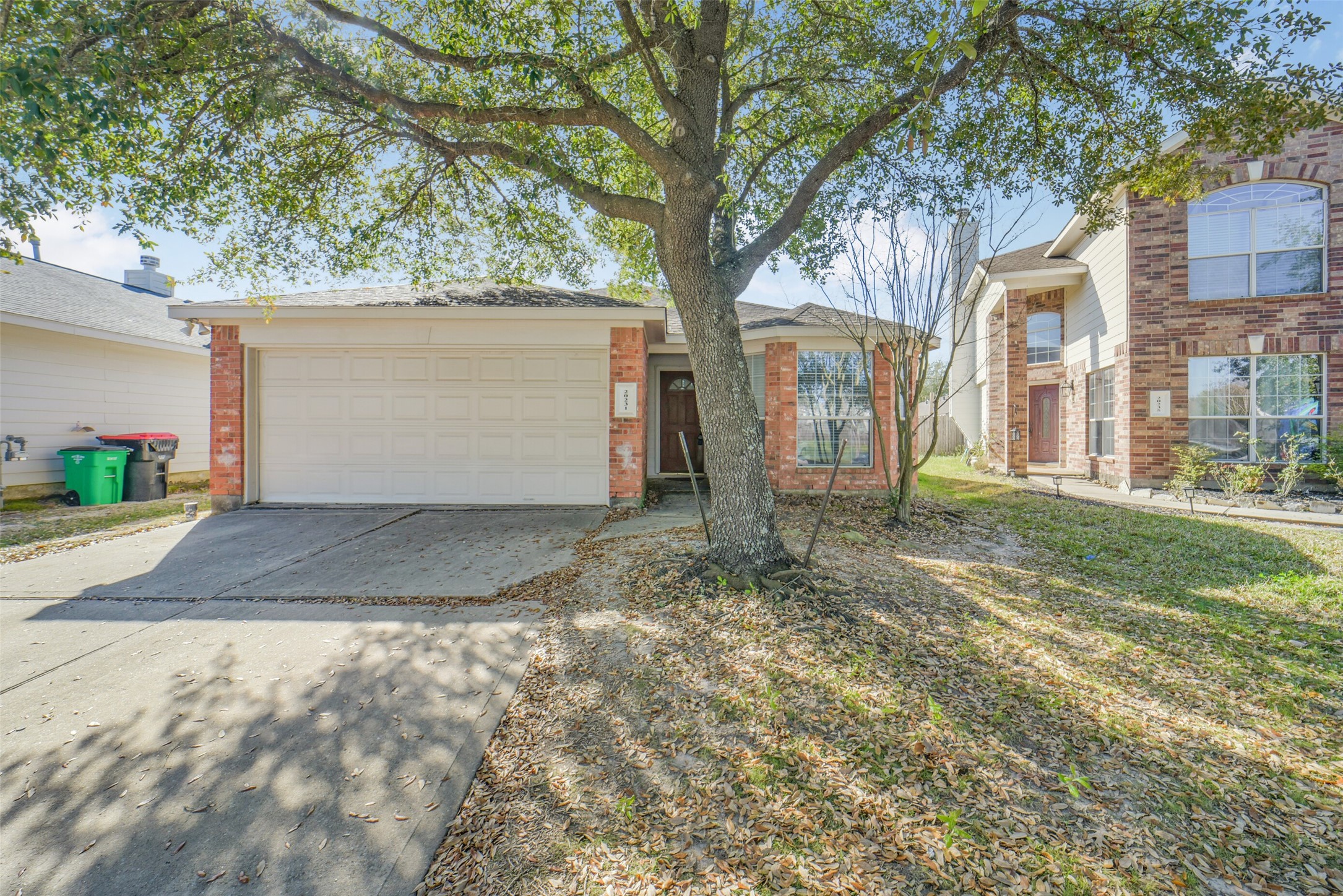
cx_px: 672
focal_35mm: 14
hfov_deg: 104.2
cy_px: 448
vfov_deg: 81.2
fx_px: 522
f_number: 11
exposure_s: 1/160
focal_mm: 14
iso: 500
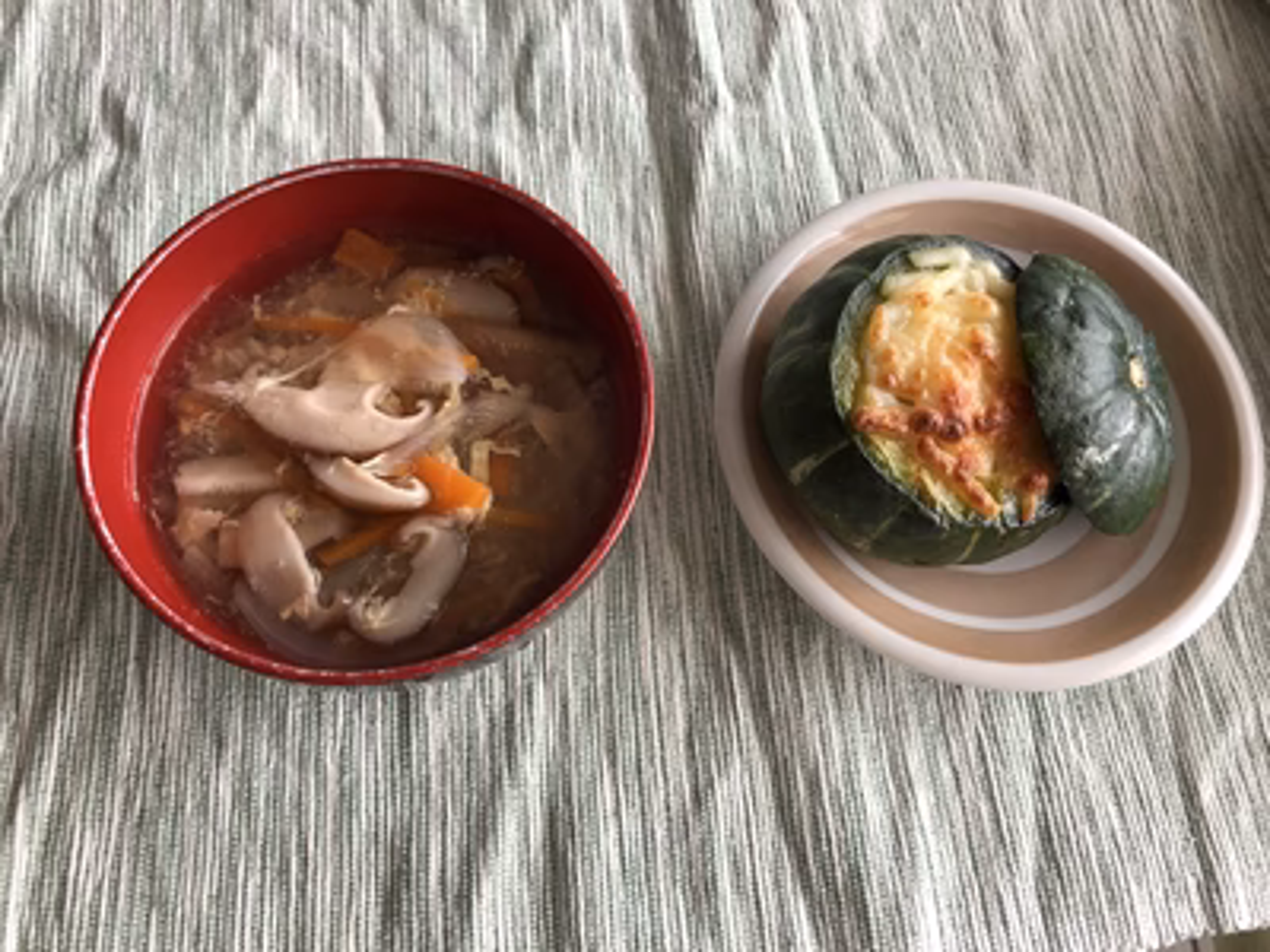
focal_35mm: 28
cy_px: 476
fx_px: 1027
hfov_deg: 63.4
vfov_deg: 49.7
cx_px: 635
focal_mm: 4
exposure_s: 1/30
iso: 32
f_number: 1.8
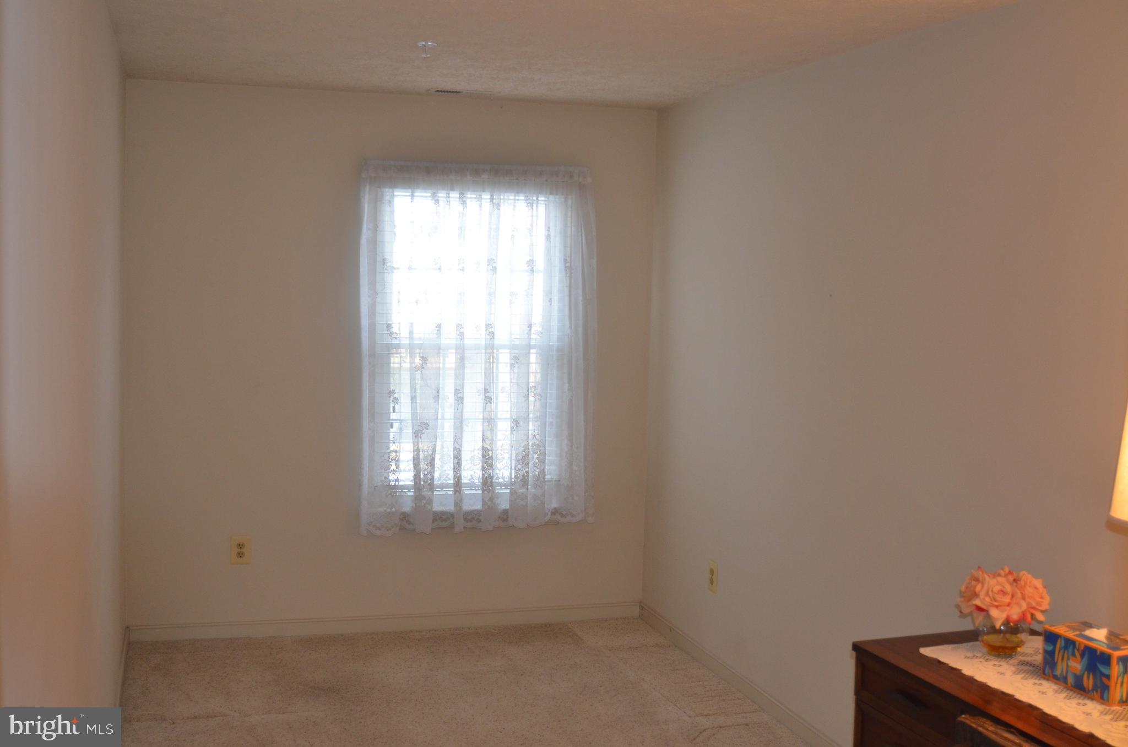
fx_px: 1313
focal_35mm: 42
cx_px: 564
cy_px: 374
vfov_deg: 31.7
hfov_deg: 46.5
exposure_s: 1/60
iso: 720
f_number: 4
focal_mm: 28
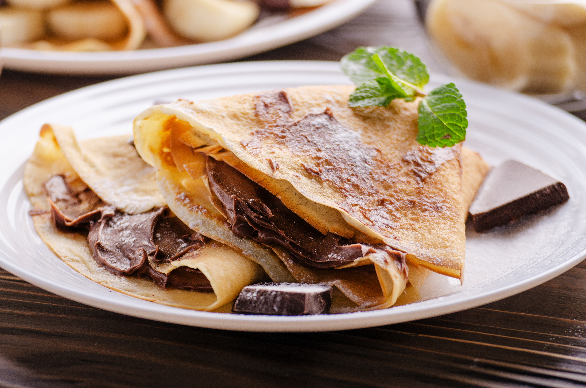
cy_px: 194
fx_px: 3046
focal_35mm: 188
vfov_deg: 7.3
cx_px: 293
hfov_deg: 11.0
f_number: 5.6
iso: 100
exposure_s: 1/250
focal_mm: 125
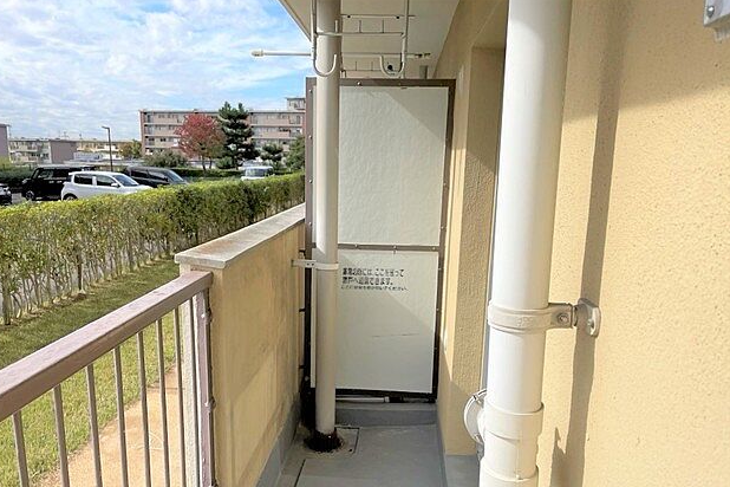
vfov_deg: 46.3
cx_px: 363
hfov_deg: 65.5
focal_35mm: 28
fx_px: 568
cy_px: 279
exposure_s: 1/2747
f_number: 1.6
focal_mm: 4.2
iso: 32
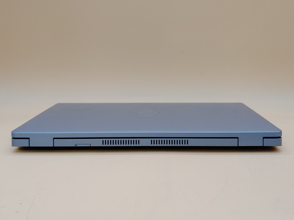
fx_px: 348
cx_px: 147
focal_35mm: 41
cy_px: 110
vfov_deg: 35.1
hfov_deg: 45.8
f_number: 1.8
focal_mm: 4.36
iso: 50
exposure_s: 1/92
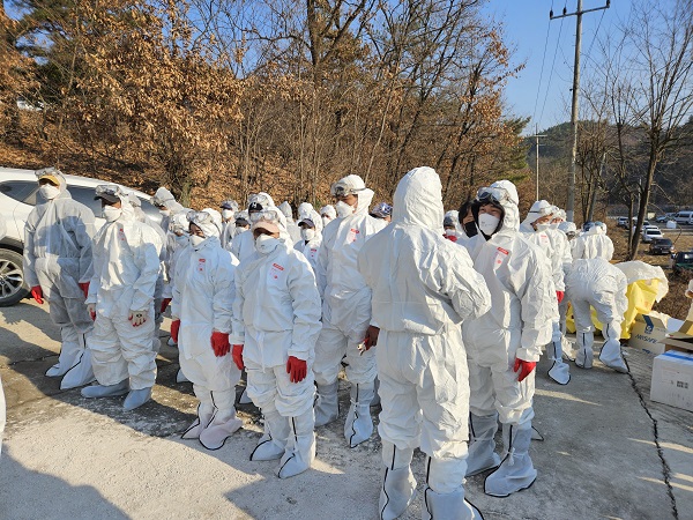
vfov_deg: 58.9
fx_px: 460
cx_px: 346
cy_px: 260
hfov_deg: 73.9
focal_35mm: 23
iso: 25
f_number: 1.8
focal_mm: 5.4
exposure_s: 1/1480
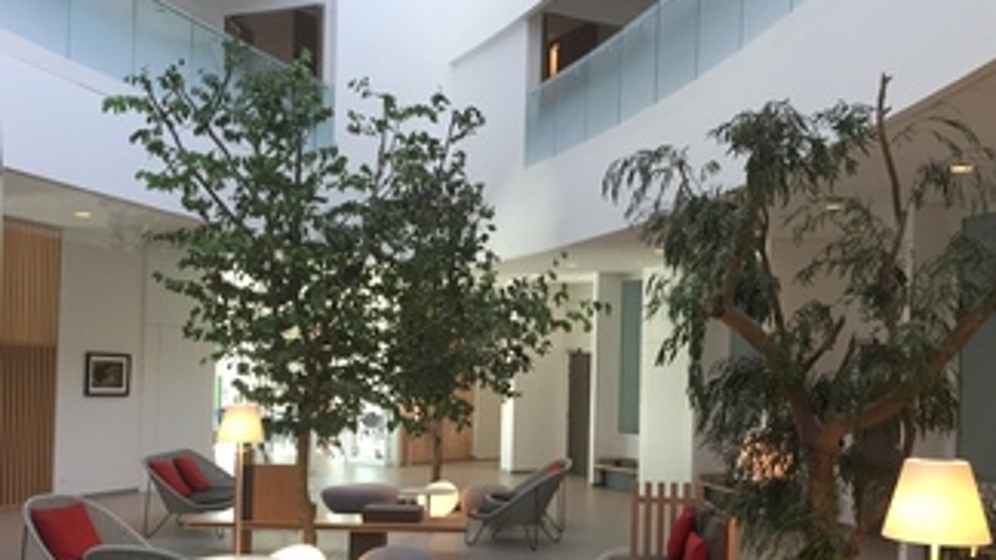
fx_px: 1030
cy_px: 372
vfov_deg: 30.2
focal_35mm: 39
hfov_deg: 51.6
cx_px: 541
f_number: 2.2
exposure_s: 1/30
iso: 32
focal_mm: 4.15
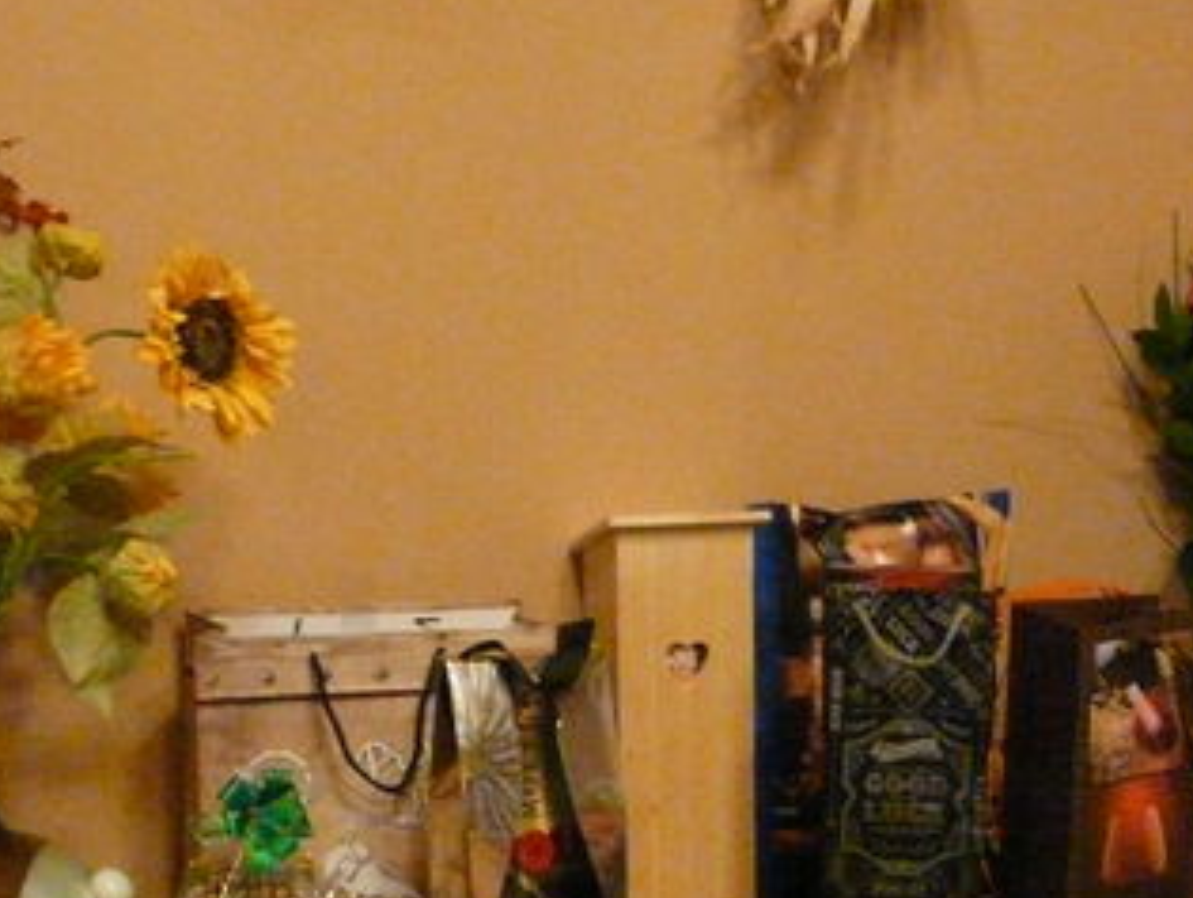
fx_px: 2450
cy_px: 693
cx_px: 826
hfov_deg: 27.2
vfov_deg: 20.6
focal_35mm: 71
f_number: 2.8
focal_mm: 4.6
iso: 800
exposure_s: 1/13
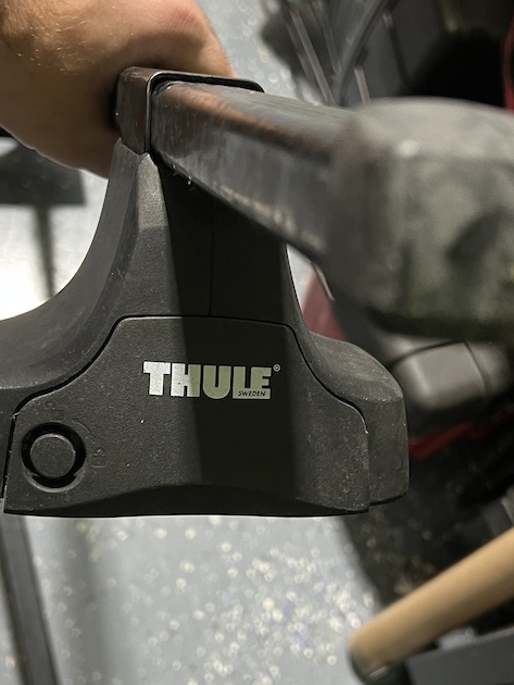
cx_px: 276
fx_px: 653
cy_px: 321
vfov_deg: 55.3
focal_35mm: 33
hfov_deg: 42.9
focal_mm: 5.7
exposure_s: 1/60
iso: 250
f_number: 1.5
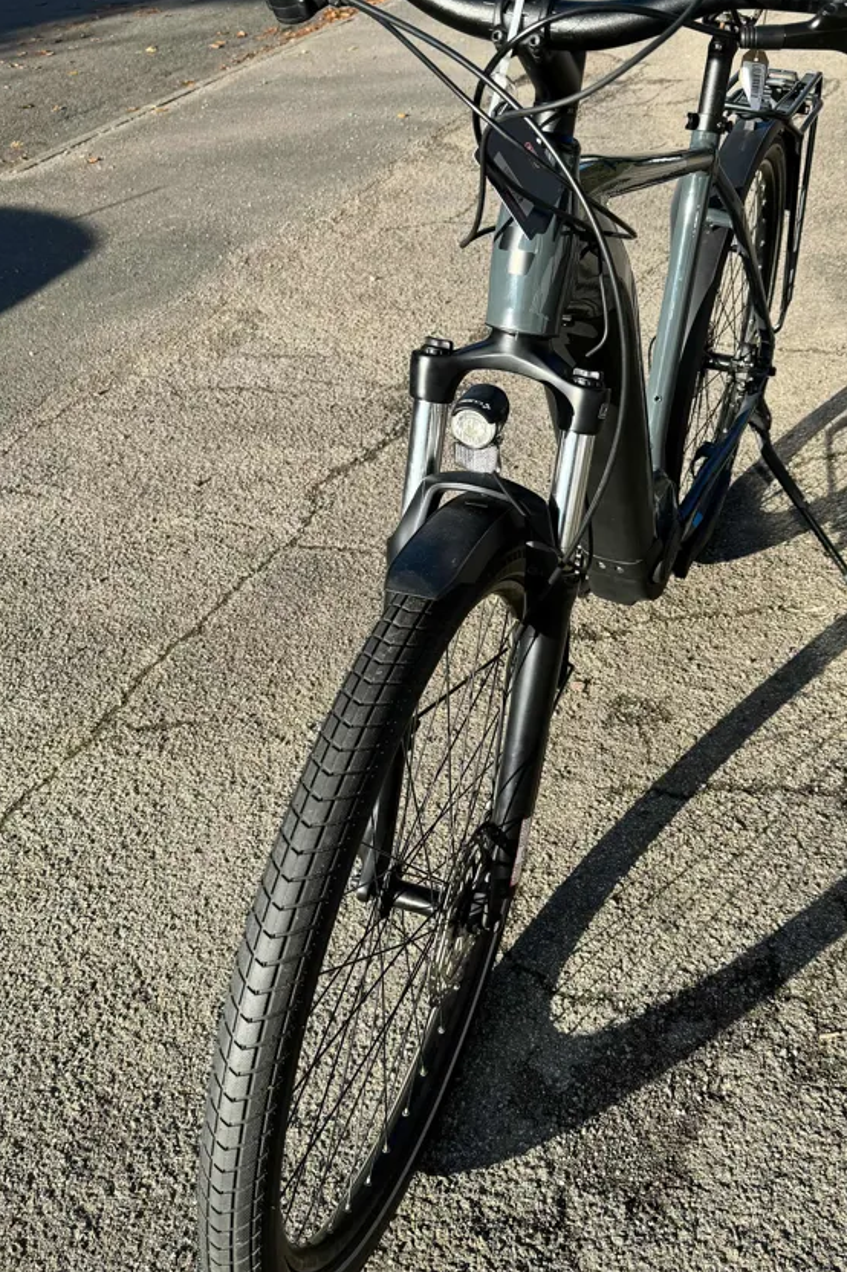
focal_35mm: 32
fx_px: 1130
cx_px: 543
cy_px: 639
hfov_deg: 40.7
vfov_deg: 58.7
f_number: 1.78
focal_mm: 6.86
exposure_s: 1/1818
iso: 80
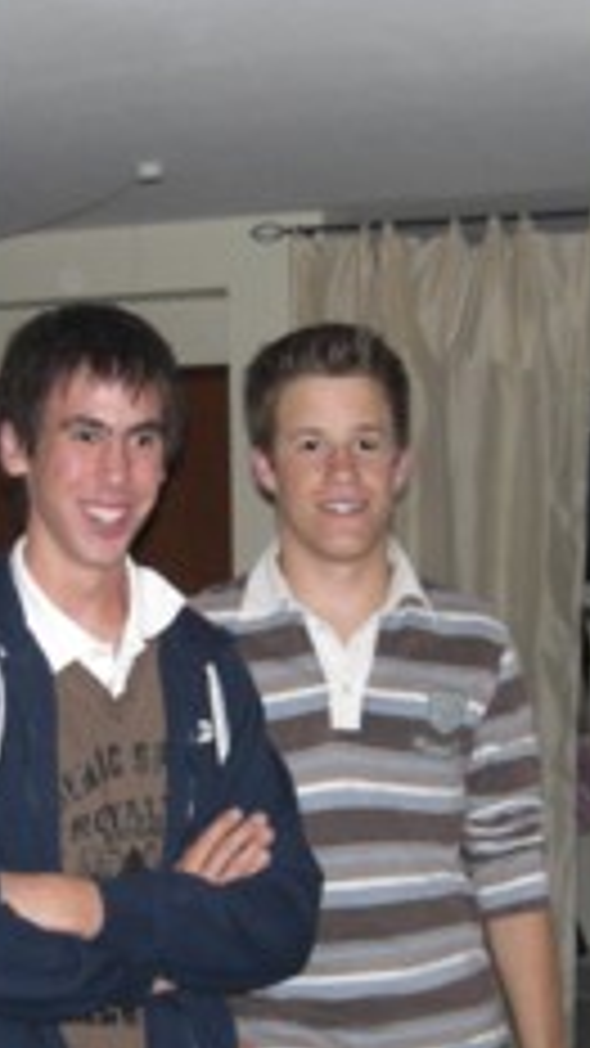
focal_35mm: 64
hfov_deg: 18.8
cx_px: 243
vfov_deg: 32.8
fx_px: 1781
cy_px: 544
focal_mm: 6.3
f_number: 3.1
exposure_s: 1/60
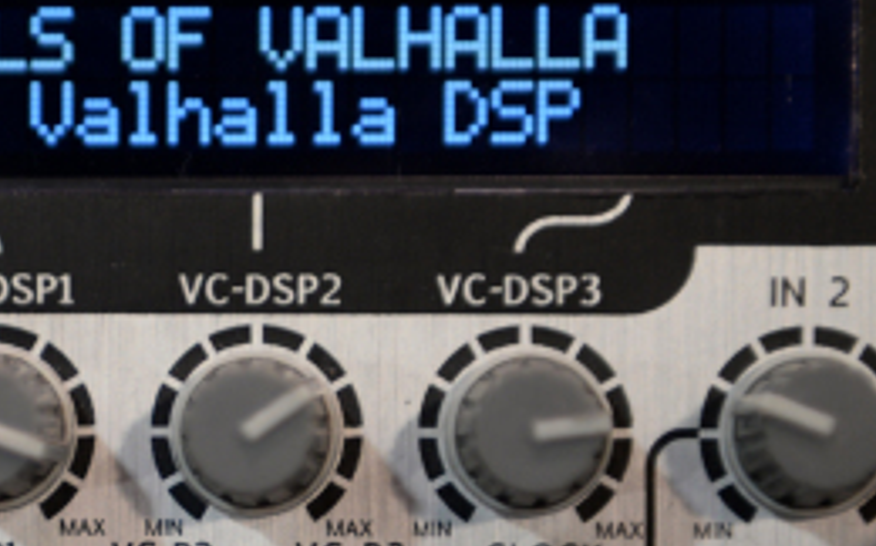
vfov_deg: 6.3
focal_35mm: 206
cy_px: 522
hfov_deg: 10.1
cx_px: 110
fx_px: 4914
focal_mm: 70
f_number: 2.8
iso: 800
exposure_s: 1/250
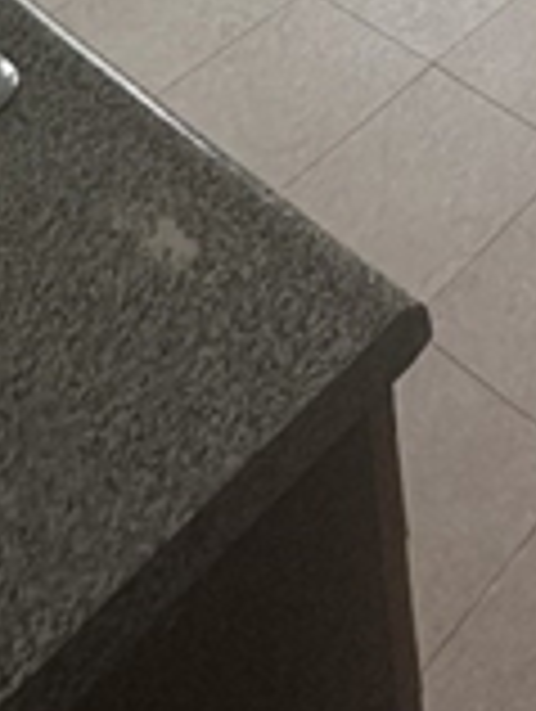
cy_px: -698
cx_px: 856
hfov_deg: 18.6
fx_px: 1400
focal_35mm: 68
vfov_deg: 18.7
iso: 160
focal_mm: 2.22
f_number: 2.2
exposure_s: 1/99
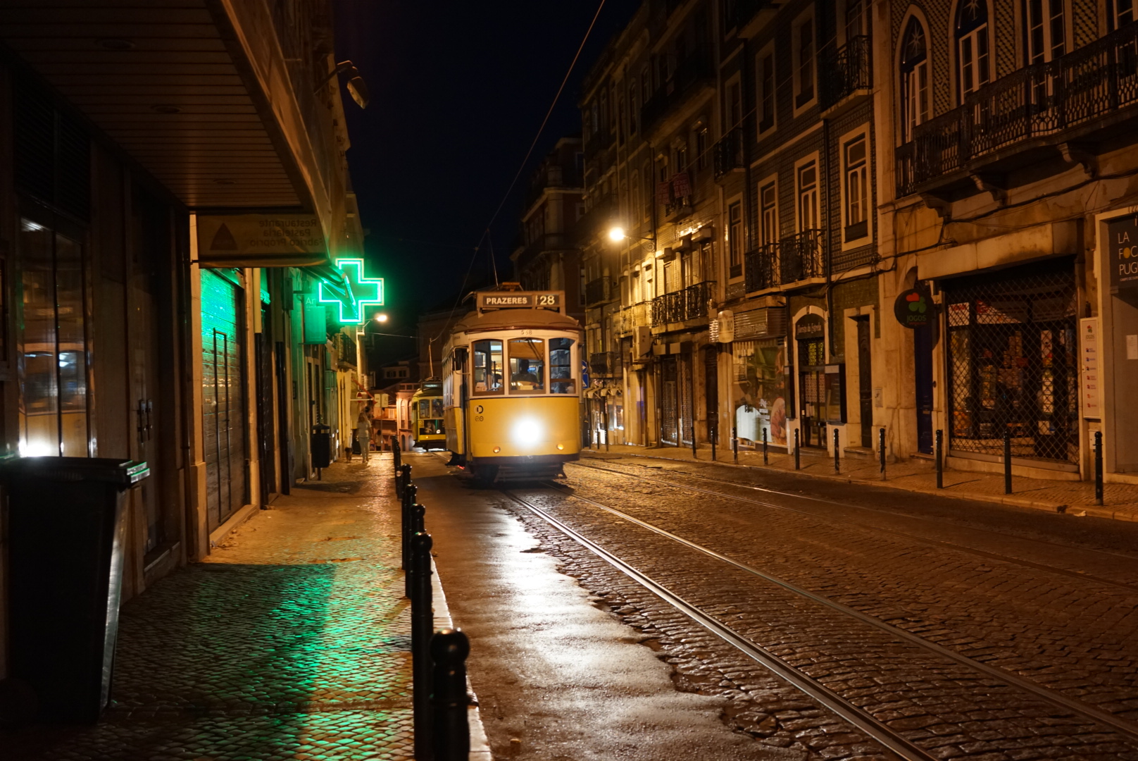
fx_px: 1107
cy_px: 380
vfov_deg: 37.9
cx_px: 569
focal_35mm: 35
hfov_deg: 54.4
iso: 2000
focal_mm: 35
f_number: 4.5
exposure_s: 1/30
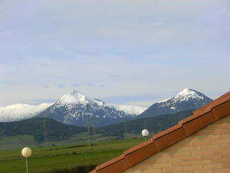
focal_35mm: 166
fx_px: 1103
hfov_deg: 11.9
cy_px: 86
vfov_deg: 8.9
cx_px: 115
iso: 80
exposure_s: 1/640
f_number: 5.9
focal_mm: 29.44
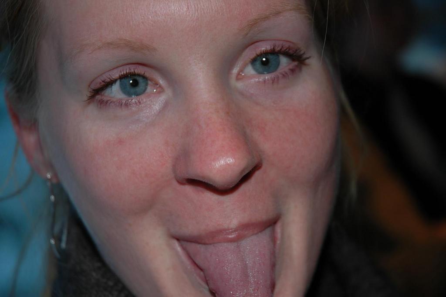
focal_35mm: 105
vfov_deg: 13.0
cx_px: 223
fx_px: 1300
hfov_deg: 19.5
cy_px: 148
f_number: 4.5
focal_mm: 70
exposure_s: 1/60
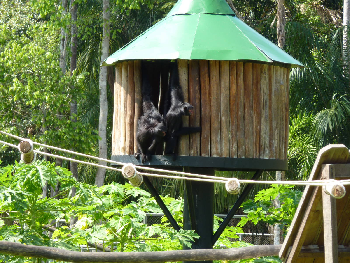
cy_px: 132
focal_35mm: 210
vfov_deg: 7.1
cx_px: 175
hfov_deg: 9.4
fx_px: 2123
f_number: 4.6
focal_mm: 34.4
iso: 80
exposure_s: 1/80
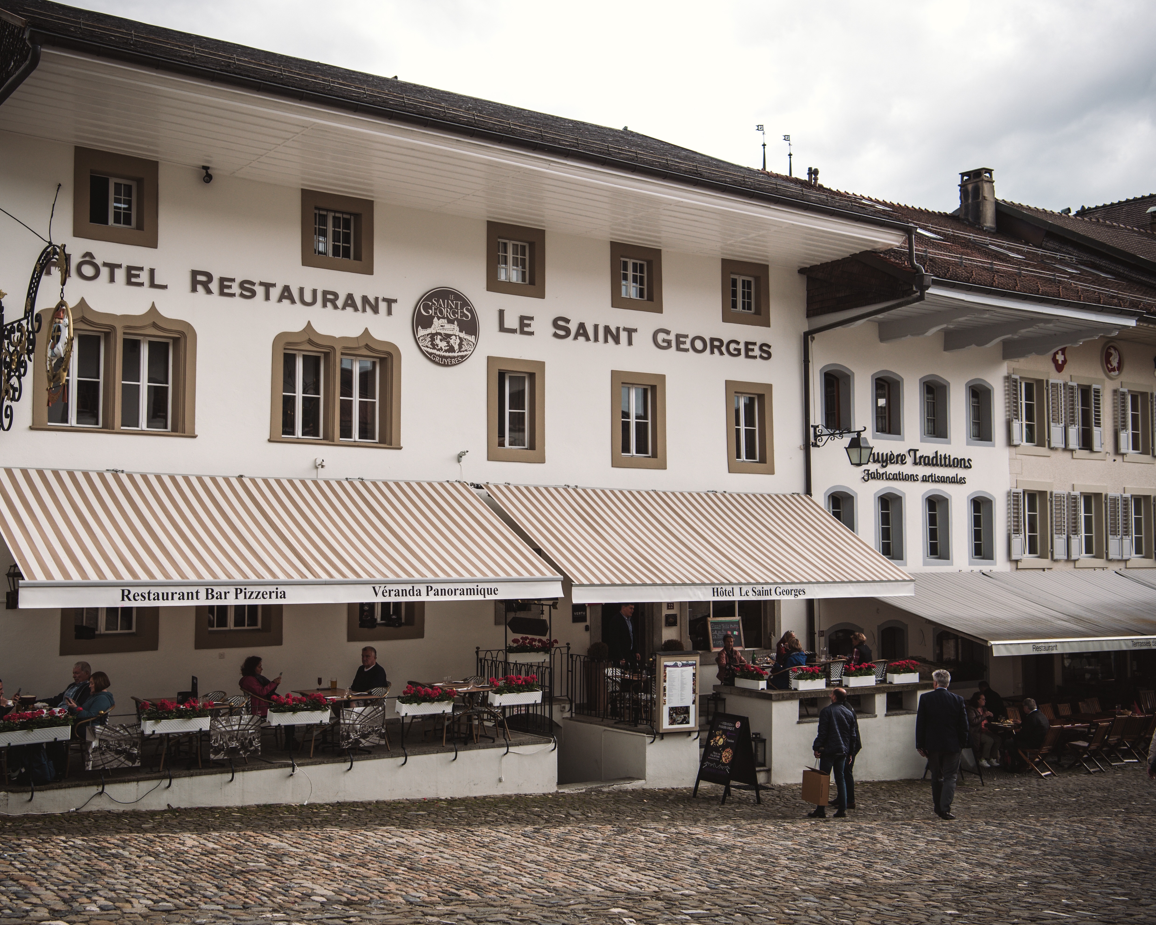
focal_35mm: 41
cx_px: 511
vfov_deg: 36.5
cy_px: 463
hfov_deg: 44.7
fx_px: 1403
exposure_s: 1/1250
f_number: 4.5
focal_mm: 36
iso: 200
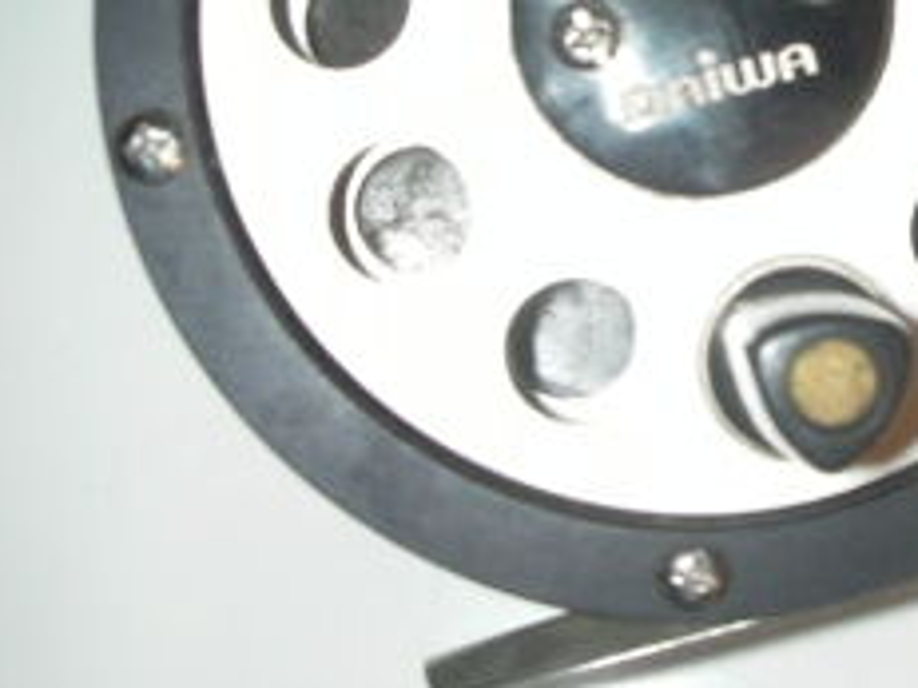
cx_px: 779
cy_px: 48
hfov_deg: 24.2
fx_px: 2094
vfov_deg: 18.3
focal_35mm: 79
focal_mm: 6.3
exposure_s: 1/30
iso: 200
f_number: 5.6
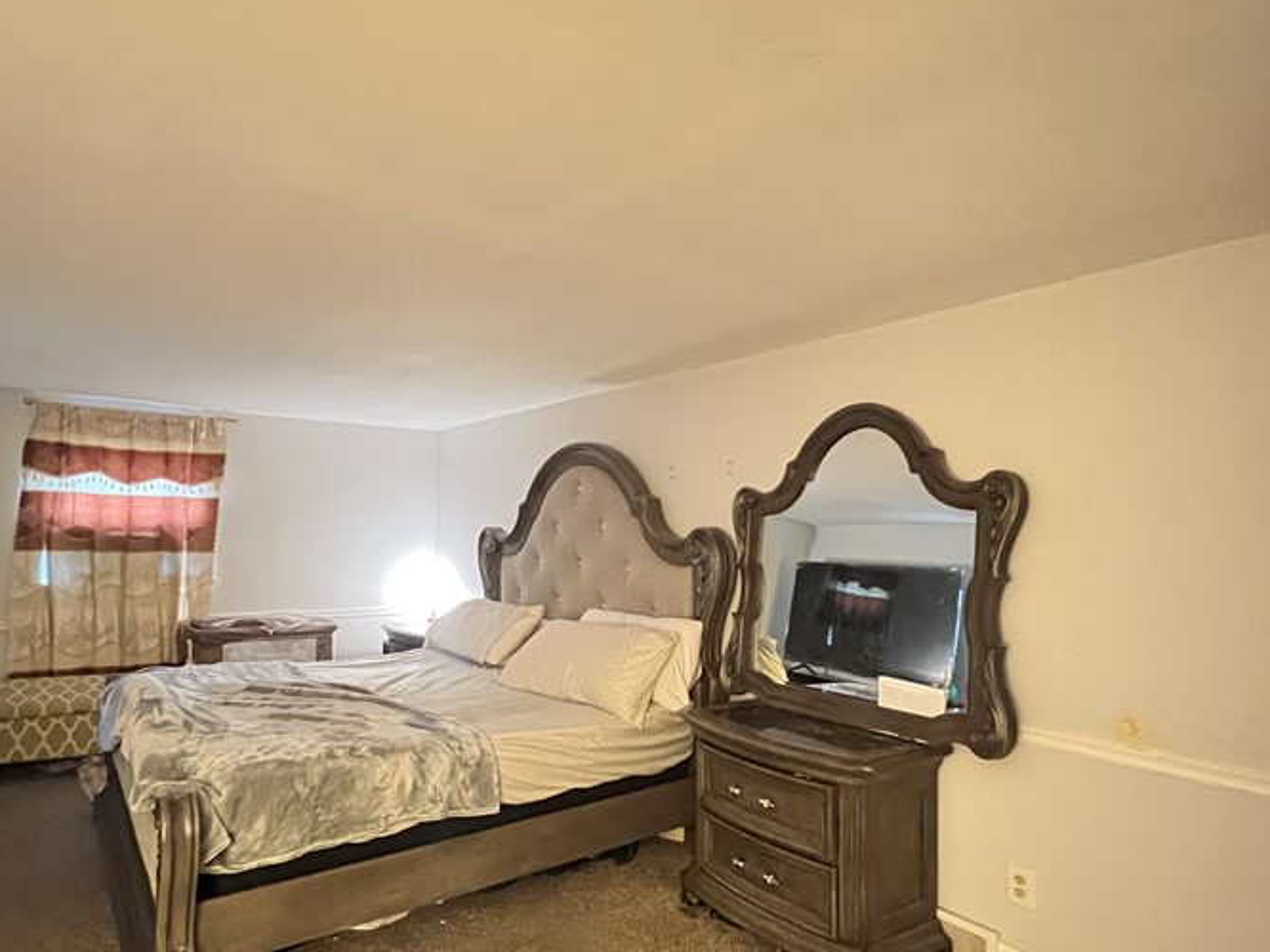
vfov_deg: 65.8
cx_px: 547
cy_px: 525
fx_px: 734
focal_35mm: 20
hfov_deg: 81.3
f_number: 1.8
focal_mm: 1.57
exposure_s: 1/24
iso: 2000
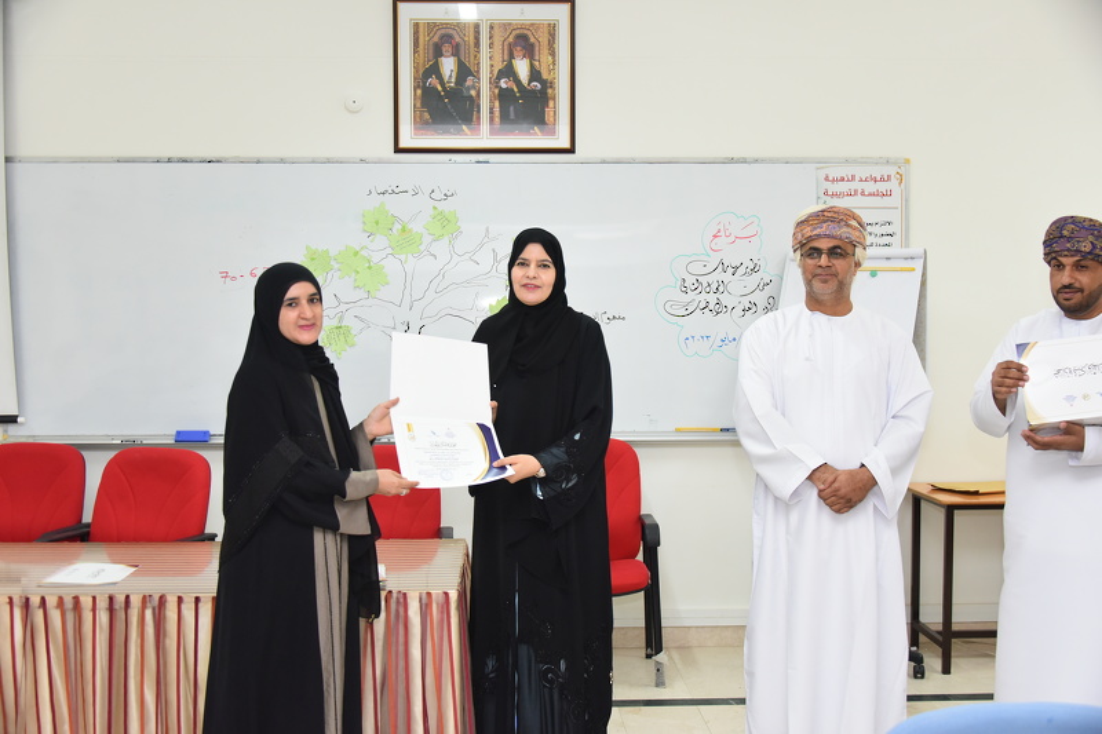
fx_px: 1285
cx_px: 551
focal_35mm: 42
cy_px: 367
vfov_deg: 31.9
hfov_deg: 46.4
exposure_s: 1/250
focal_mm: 42
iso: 2000
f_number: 4
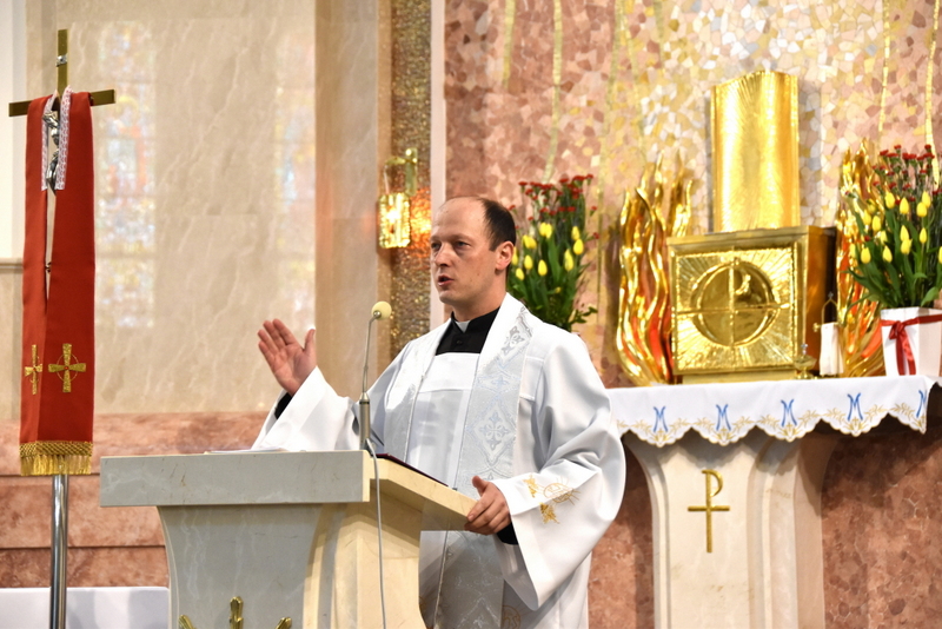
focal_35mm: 123
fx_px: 3219
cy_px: 314
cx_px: 471
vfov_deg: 11.2
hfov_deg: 16.6
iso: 1250
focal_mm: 82
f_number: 5
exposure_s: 1/125
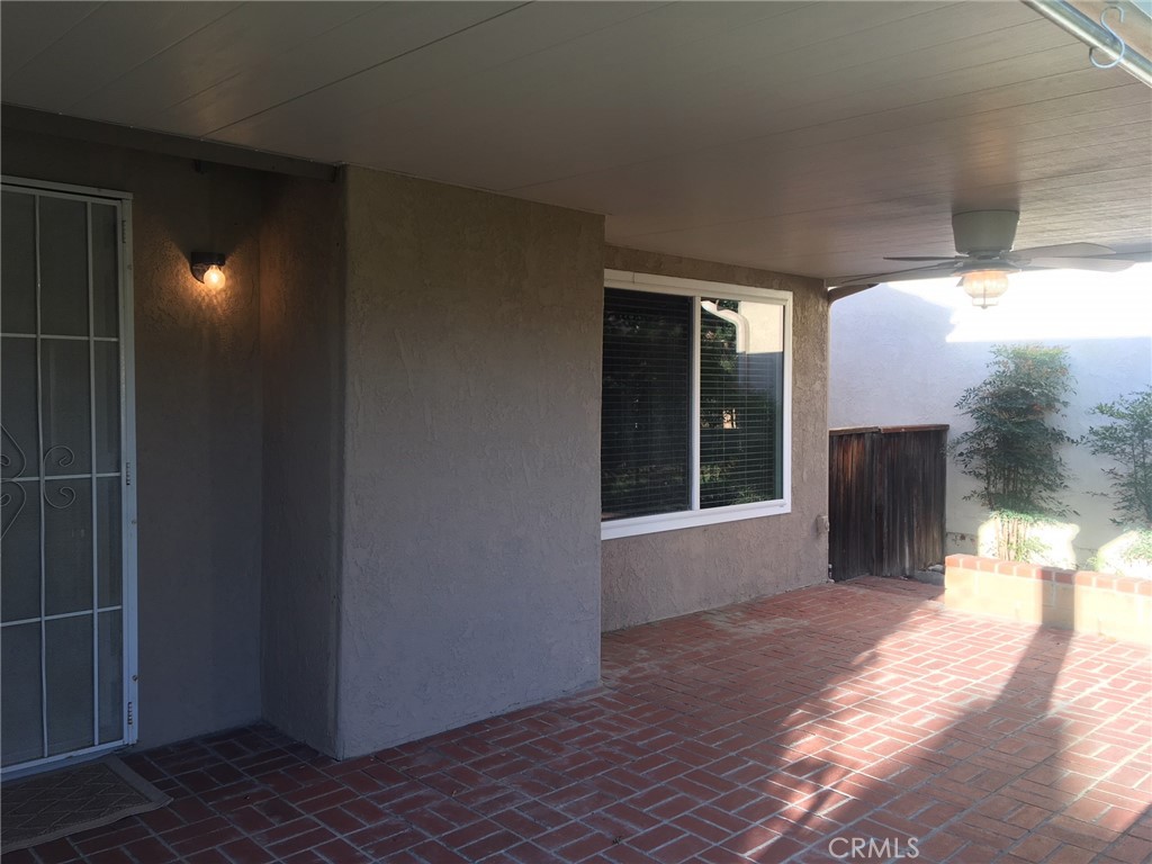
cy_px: 432
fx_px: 965
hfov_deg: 61.7
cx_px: 576
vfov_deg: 48.2
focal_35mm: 29
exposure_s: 1/124
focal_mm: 4.15
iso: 25
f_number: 2.2
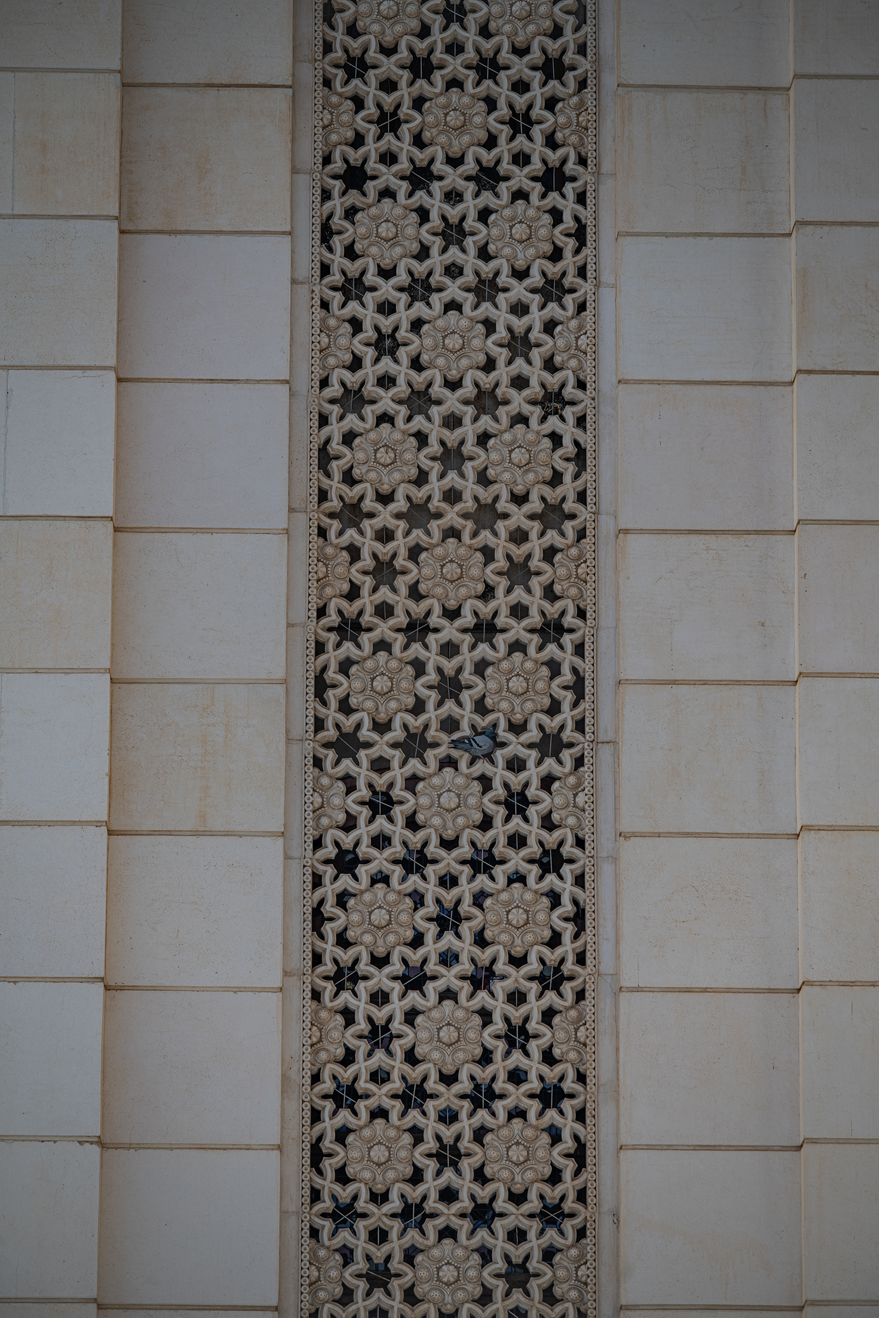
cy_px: 659
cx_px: 440
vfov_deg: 12.1
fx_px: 6226
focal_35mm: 170
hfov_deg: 8.1
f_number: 5.6
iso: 100
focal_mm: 170
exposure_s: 1/200
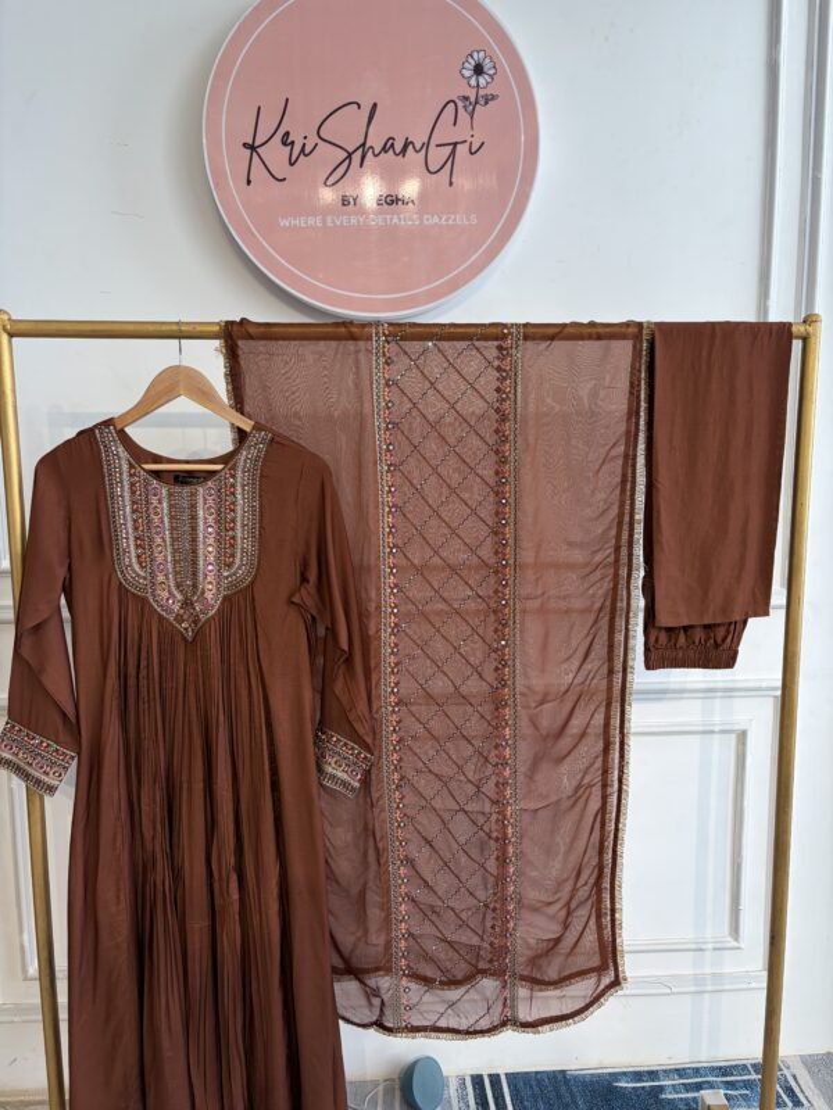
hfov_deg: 53.1
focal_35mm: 26
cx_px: 416
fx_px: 834
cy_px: 555
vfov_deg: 67.3
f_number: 1.6
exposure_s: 1/450
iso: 50
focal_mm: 5.96
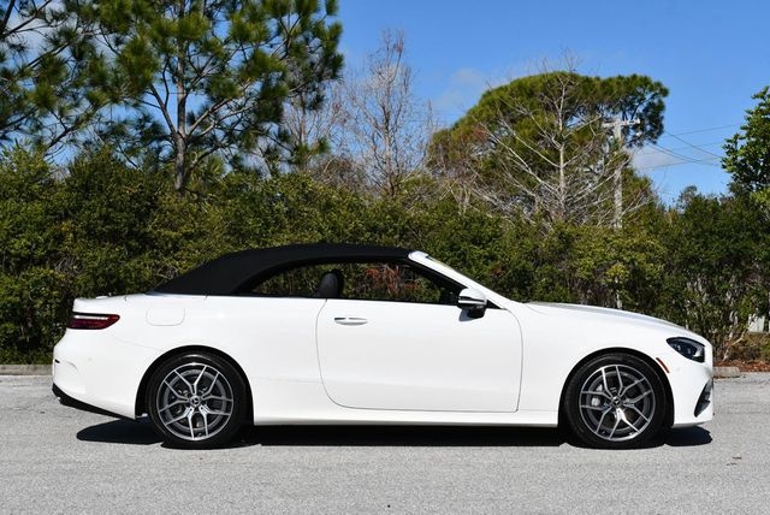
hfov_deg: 31.4
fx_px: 1370
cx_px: 385
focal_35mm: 64
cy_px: 258
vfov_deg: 21.3
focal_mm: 32
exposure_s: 1/400
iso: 100
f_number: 10
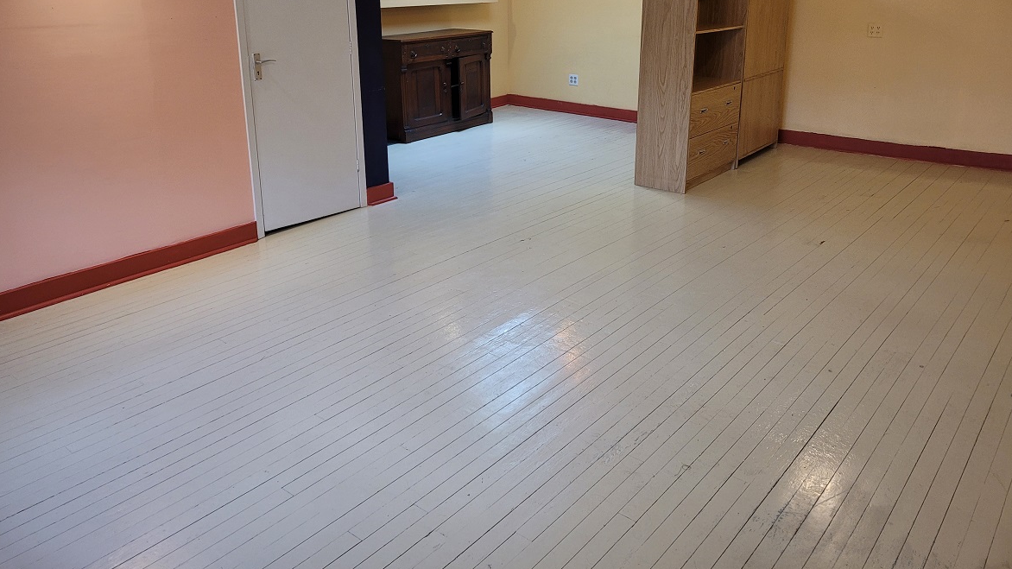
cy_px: 187
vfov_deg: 39.7
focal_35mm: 29
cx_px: 514
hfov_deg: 66.1
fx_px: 778
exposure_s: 1/120
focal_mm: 5.4
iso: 250
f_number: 1.8
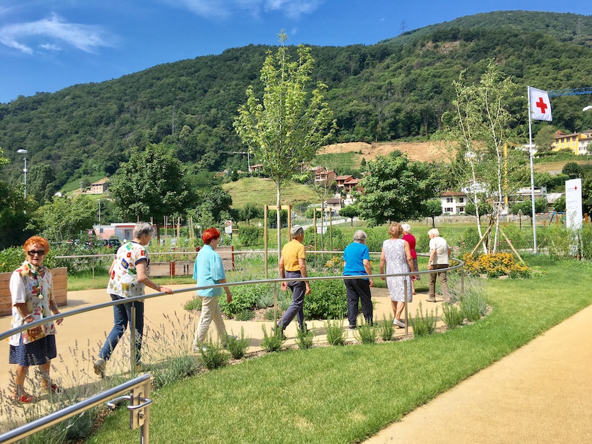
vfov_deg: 48.2
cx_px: 296
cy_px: 222
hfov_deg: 61.7
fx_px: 496
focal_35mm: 29
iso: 25
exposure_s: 1/1282
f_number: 2.2
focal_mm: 4.15
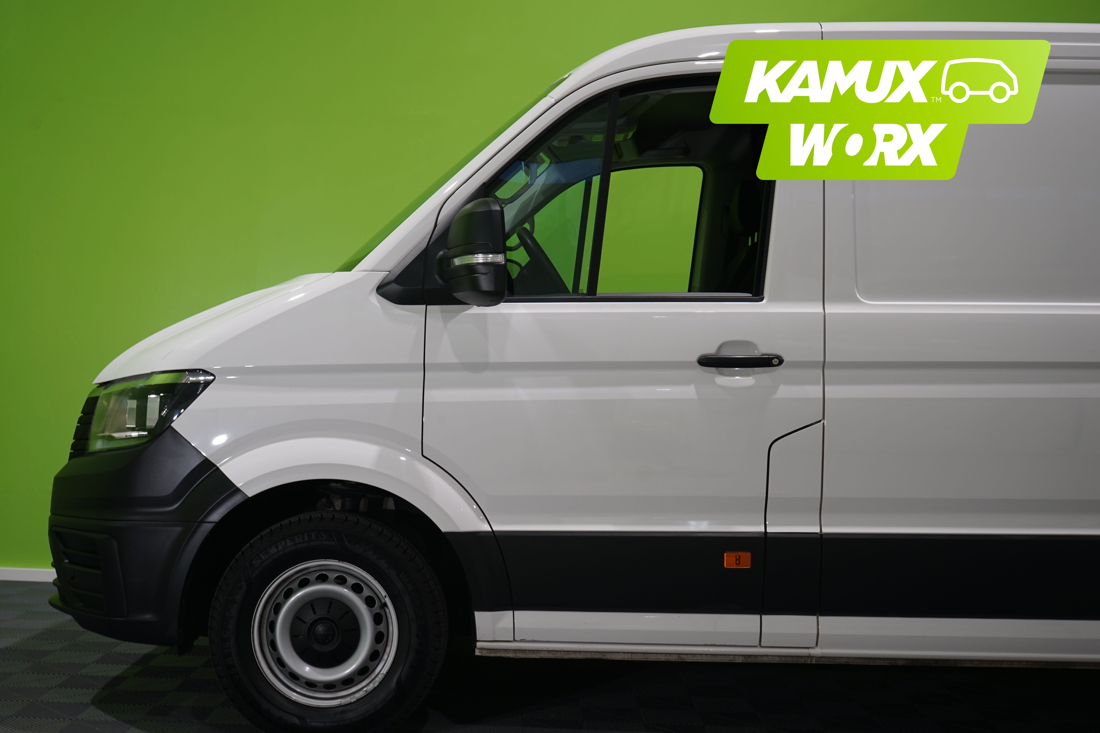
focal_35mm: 43
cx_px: 550
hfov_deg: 45.4
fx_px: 1314
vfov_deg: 31.2
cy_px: 366
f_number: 5.6
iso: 250
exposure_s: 1/25
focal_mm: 43
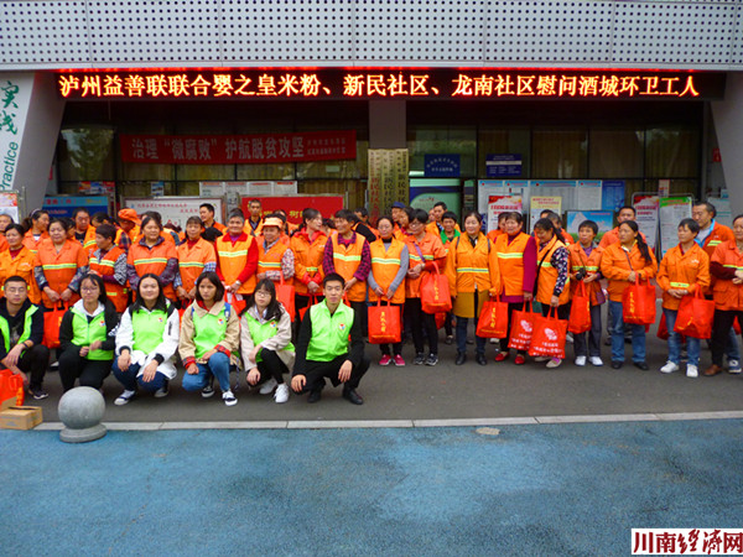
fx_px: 601
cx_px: 372
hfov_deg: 63.4
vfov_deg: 49.7
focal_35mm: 28
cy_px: 278
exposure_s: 1/60
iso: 160
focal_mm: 5
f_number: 3.1
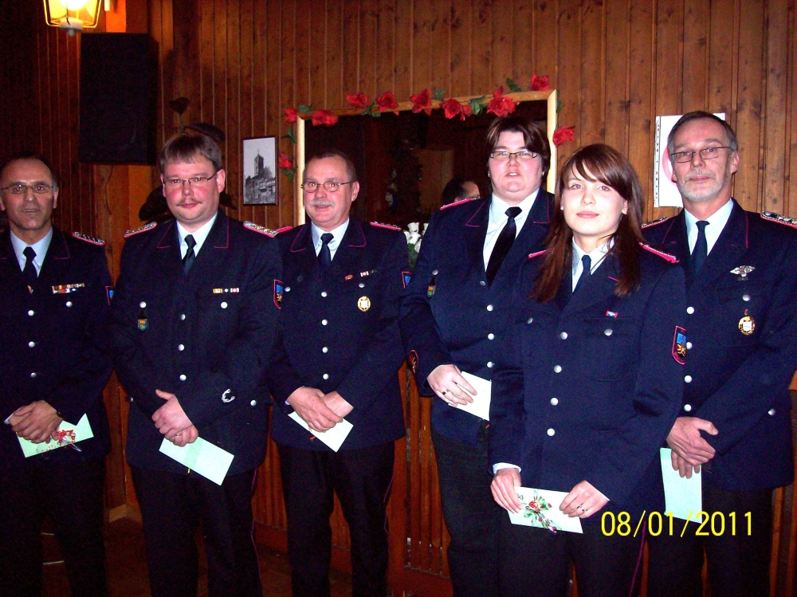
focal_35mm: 36
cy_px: 298
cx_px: 398
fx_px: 828
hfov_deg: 51.4
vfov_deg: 39.6
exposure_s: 1/64
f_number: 2.7
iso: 140
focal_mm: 6
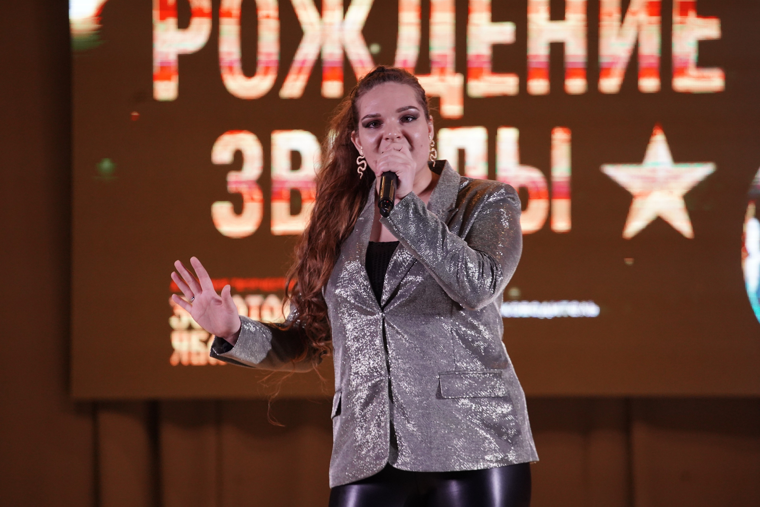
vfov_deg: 6.9
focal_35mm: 200
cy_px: 254
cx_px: 380
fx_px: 4222
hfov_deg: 10.3
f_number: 5
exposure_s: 1/400
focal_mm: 200
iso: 3200
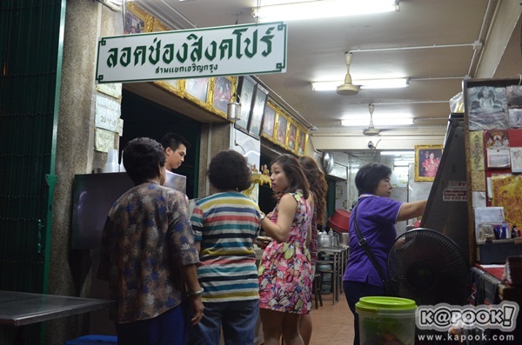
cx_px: 261
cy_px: 172
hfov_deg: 53.2
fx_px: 521
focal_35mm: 36
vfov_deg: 36.7
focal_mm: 24
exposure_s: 1/30
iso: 640
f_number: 4.5
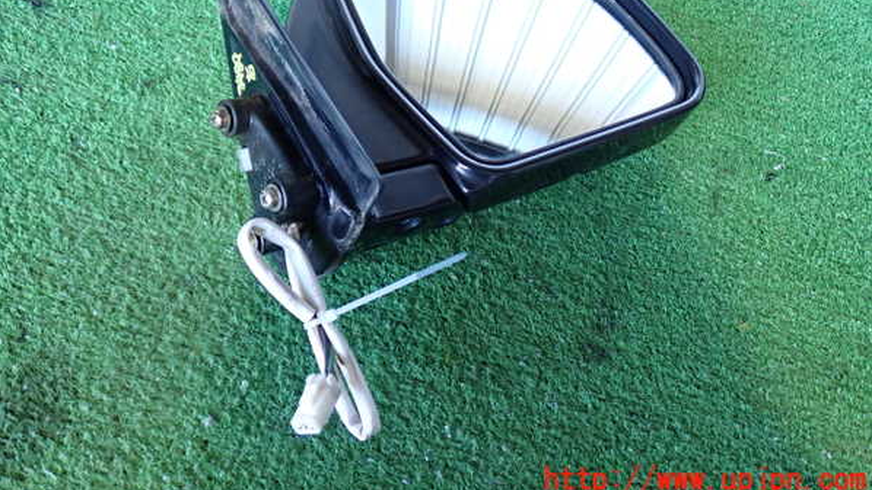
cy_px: 171
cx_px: 436
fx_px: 809
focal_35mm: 35
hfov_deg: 56.6
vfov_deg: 33.4
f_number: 2.4
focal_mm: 5.79
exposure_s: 1/30
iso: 250
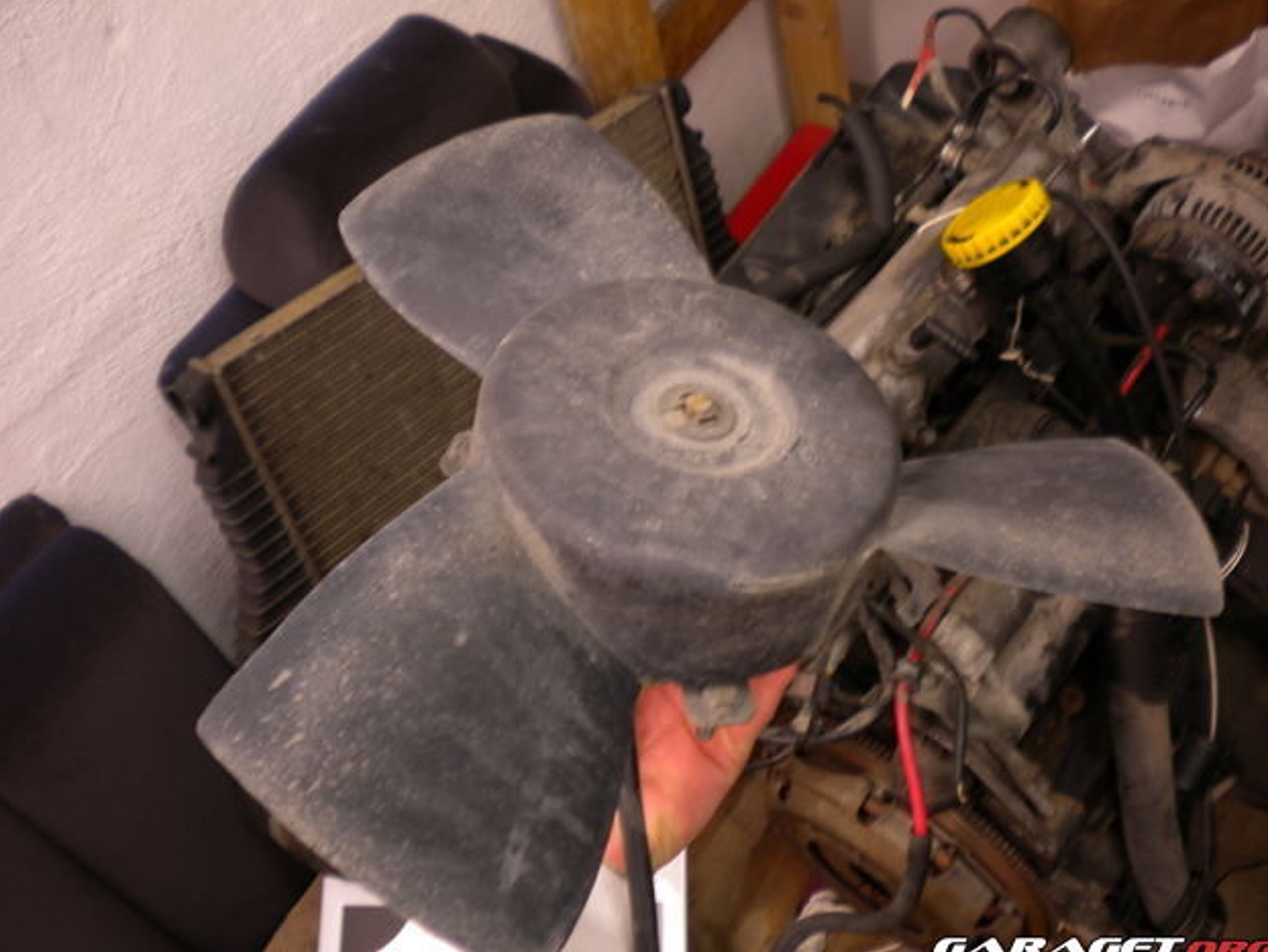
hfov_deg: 51.3
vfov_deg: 39.7
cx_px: 630
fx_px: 1319
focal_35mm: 36
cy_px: 479
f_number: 3.1
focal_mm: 6.3
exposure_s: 1/20.2
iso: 80
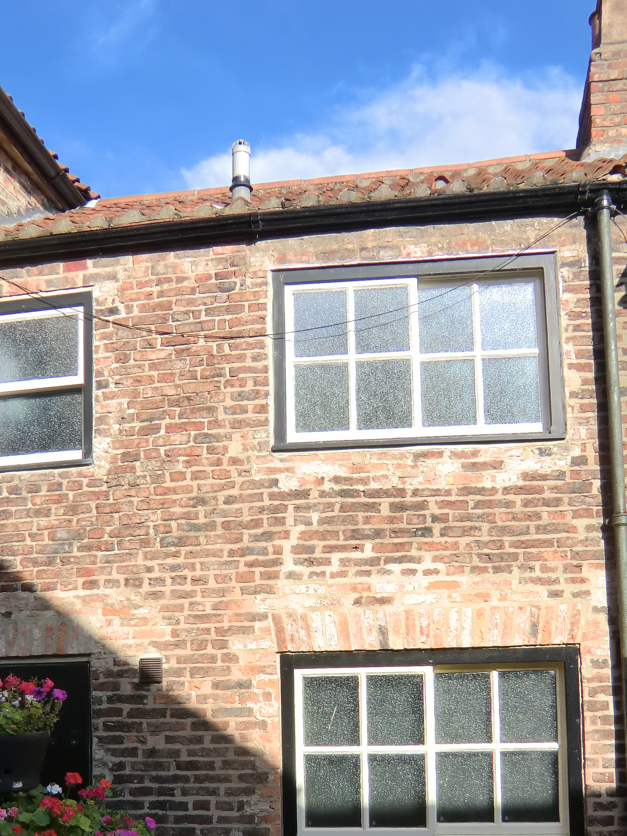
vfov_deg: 45.6
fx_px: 966
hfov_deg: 35.9
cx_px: 282
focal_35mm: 40
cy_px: 595
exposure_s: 1/500
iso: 64
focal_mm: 4.3
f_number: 3.2
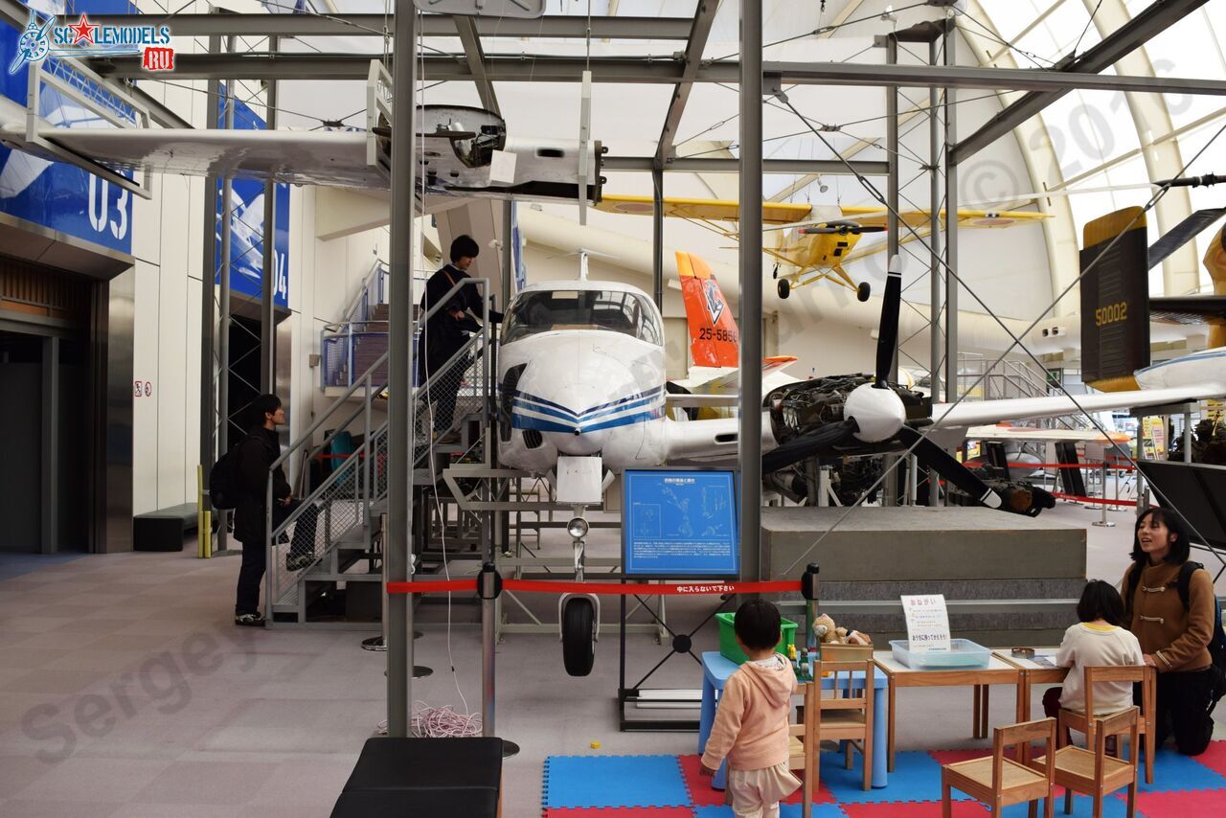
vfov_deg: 48.0
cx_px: 613
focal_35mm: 27
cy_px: 409
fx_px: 920
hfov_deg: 67.4
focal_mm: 18
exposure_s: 1/250
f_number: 8
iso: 400
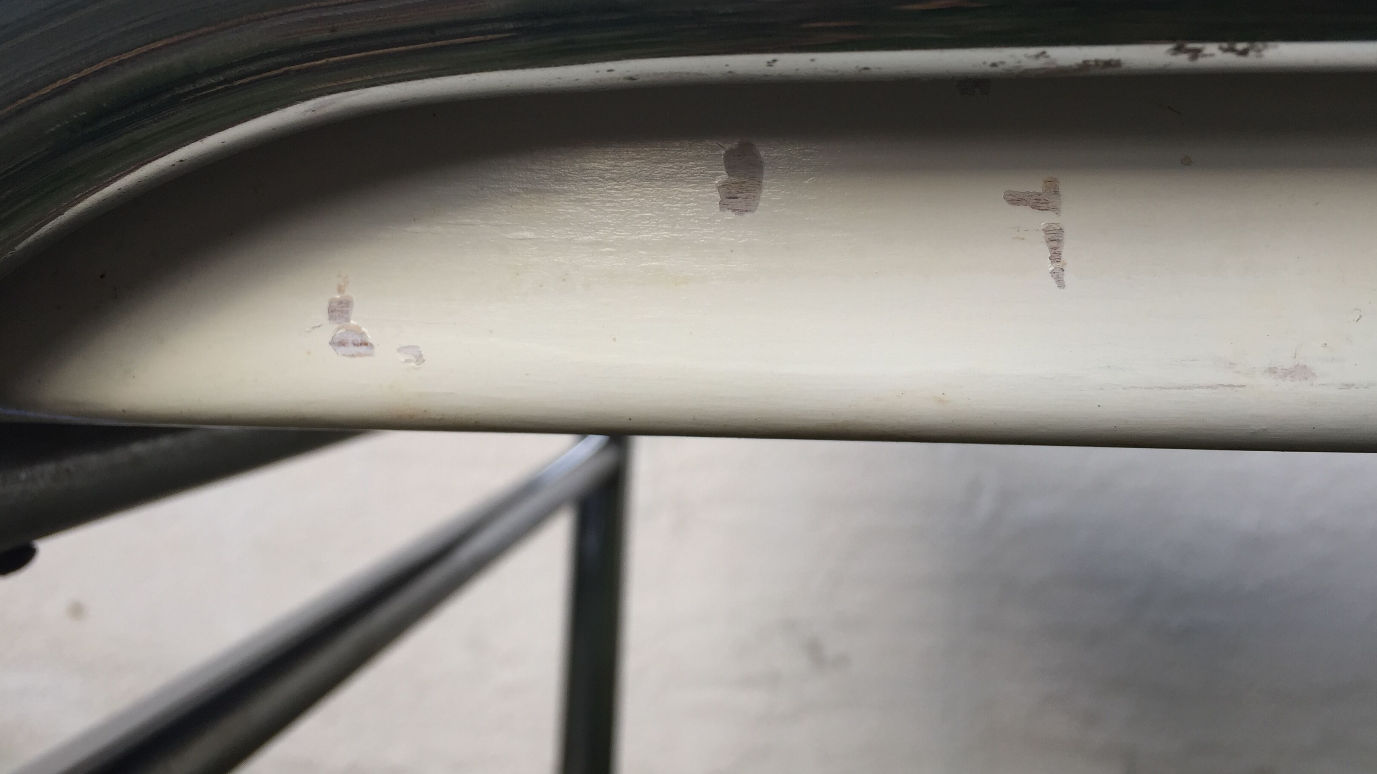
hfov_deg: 61.0
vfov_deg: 36.3
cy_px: 259
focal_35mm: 32
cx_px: 686
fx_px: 1168
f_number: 2.2
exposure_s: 1/214
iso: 32
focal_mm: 4.15
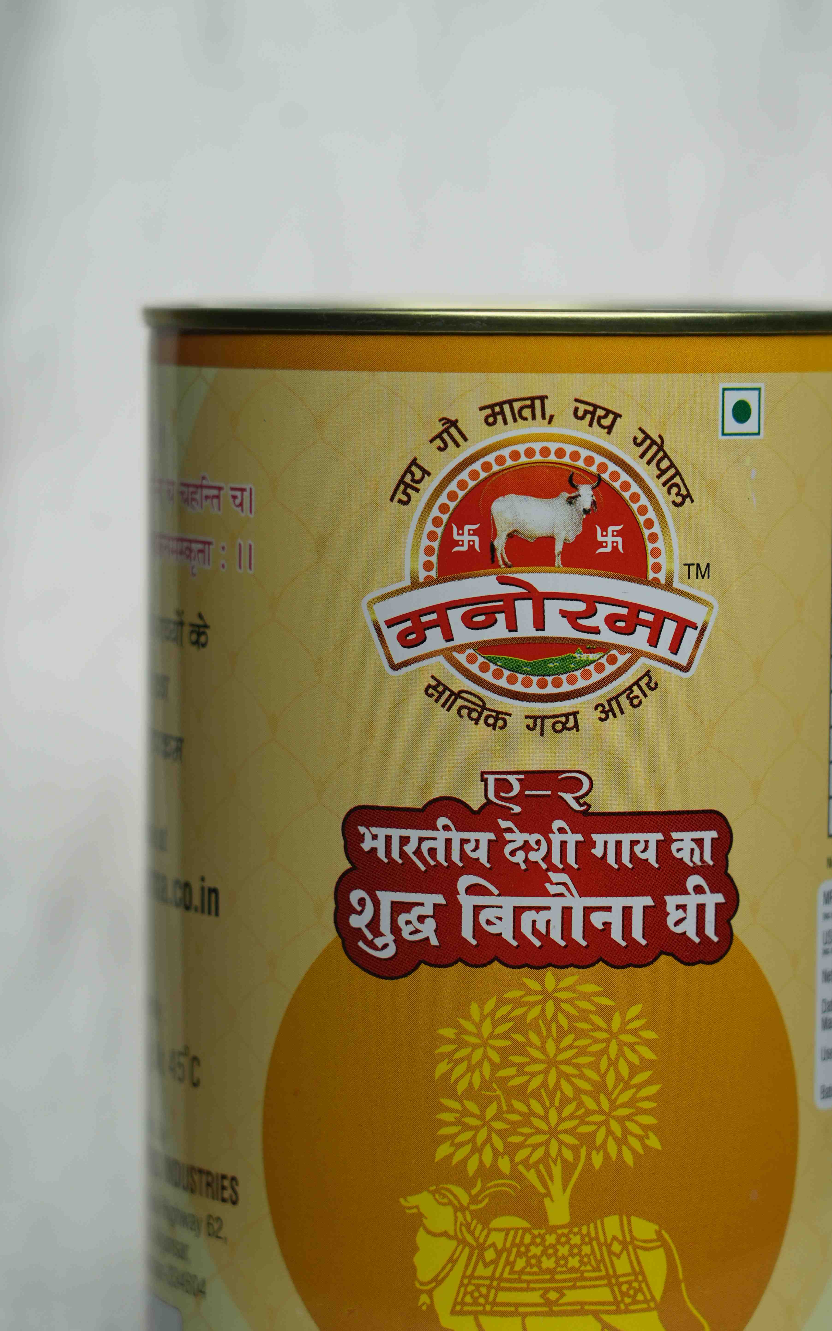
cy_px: 784
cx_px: 524
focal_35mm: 130
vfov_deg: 16.1
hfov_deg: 10.1
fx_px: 4717
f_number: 5
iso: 250
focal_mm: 105
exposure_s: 1/125
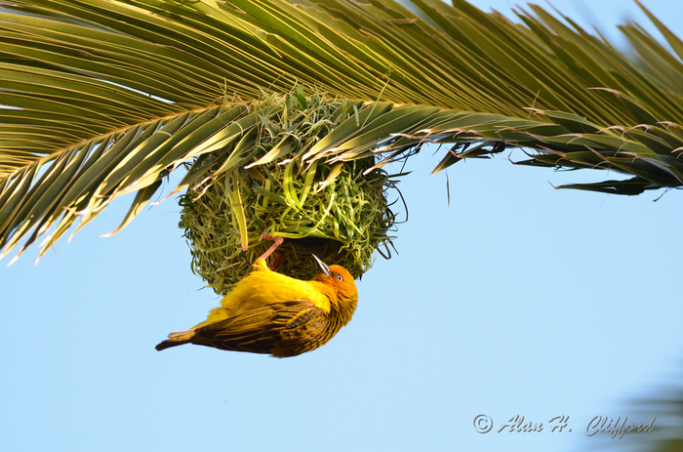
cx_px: 342
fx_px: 5961
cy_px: 226
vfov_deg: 4.3
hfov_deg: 6.6
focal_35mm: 315
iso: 400
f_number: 5.3
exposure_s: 1/400
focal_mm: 210
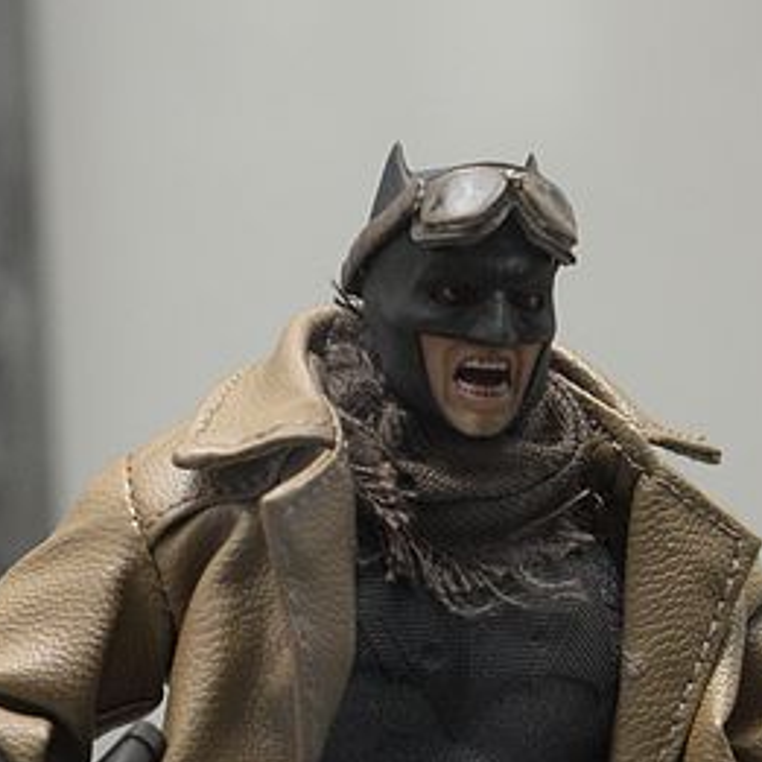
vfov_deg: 8.8
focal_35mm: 195
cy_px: 1071
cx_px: 476
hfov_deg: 9.0
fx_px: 4856
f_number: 4
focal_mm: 50
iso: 1600
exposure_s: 1/125
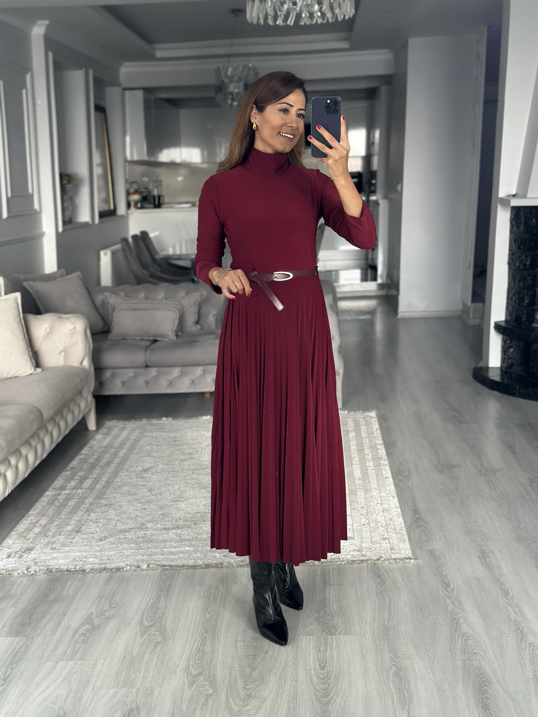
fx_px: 995
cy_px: 358
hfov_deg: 30.3
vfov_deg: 39.7
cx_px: 269
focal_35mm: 48
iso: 125
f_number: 1.78
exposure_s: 1/60
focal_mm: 6.86
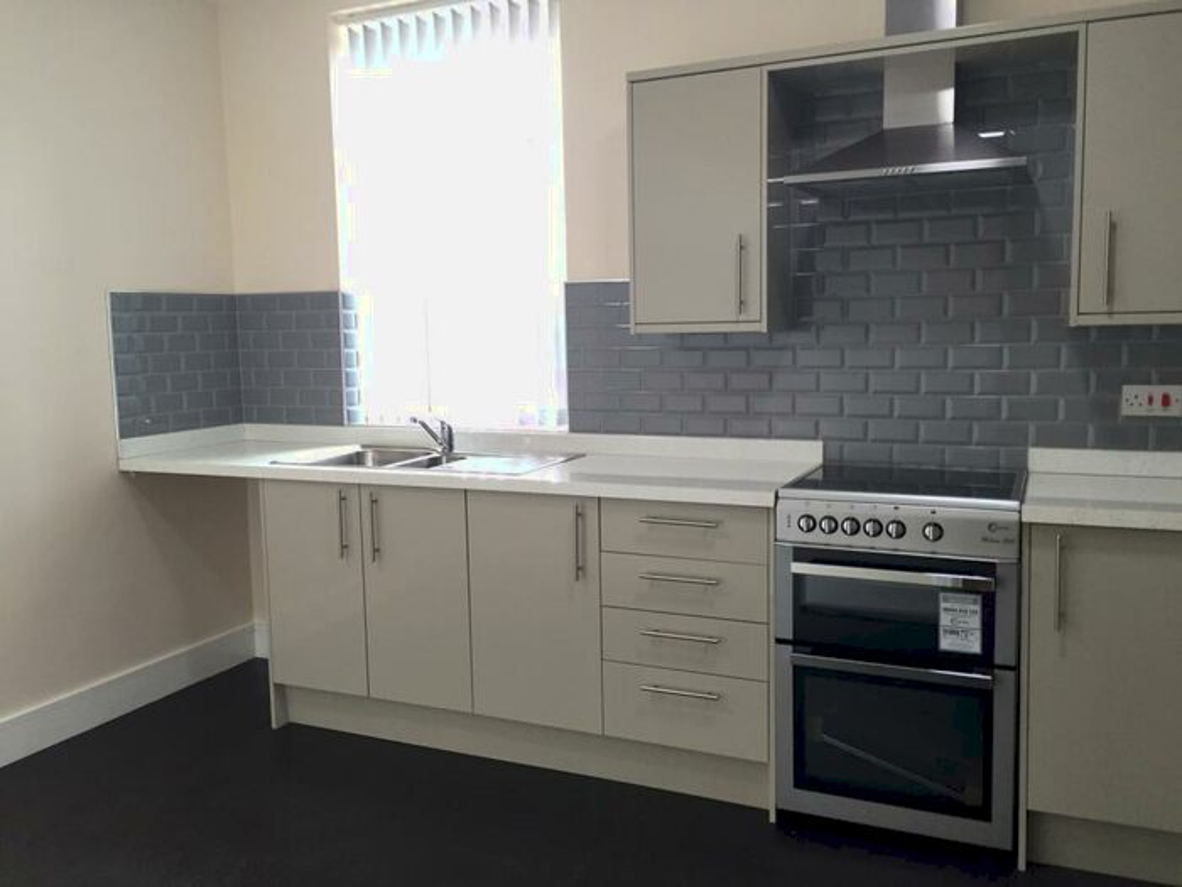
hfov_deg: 61.7
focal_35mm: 29
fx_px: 990
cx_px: 591
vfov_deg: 48.2
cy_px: 444
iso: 125
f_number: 2.2
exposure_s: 1/30
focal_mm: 4.15
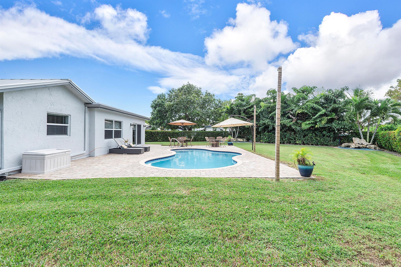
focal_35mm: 18
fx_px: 201
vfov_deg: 67.4
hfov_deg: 90.0
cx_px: 200
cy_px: 134
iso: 200
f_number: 10
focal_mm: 12
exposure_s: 1/200
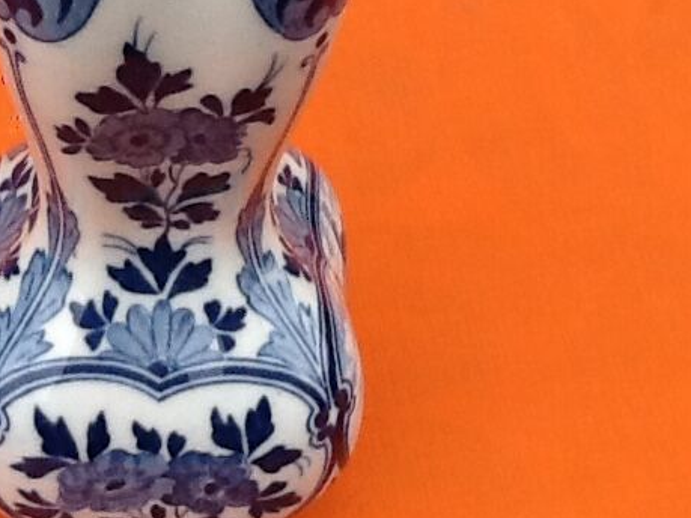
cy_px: 126
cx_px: 164
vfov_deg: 16.0
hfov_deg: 21.1
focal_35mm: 92
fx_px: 1836
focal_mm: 2.03
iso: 40
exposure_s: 1/194
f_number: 2.4
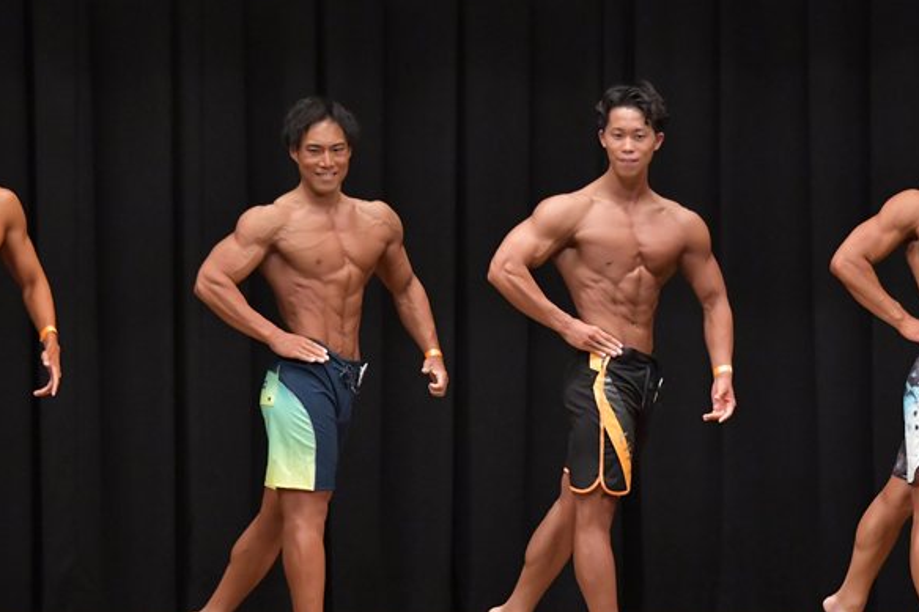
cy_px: 381
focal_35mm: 248
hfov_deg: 8.3
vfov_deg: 5.5
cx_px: 506
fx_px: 6329
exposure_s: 1/400
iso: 6400
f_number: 5.6
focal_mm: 125
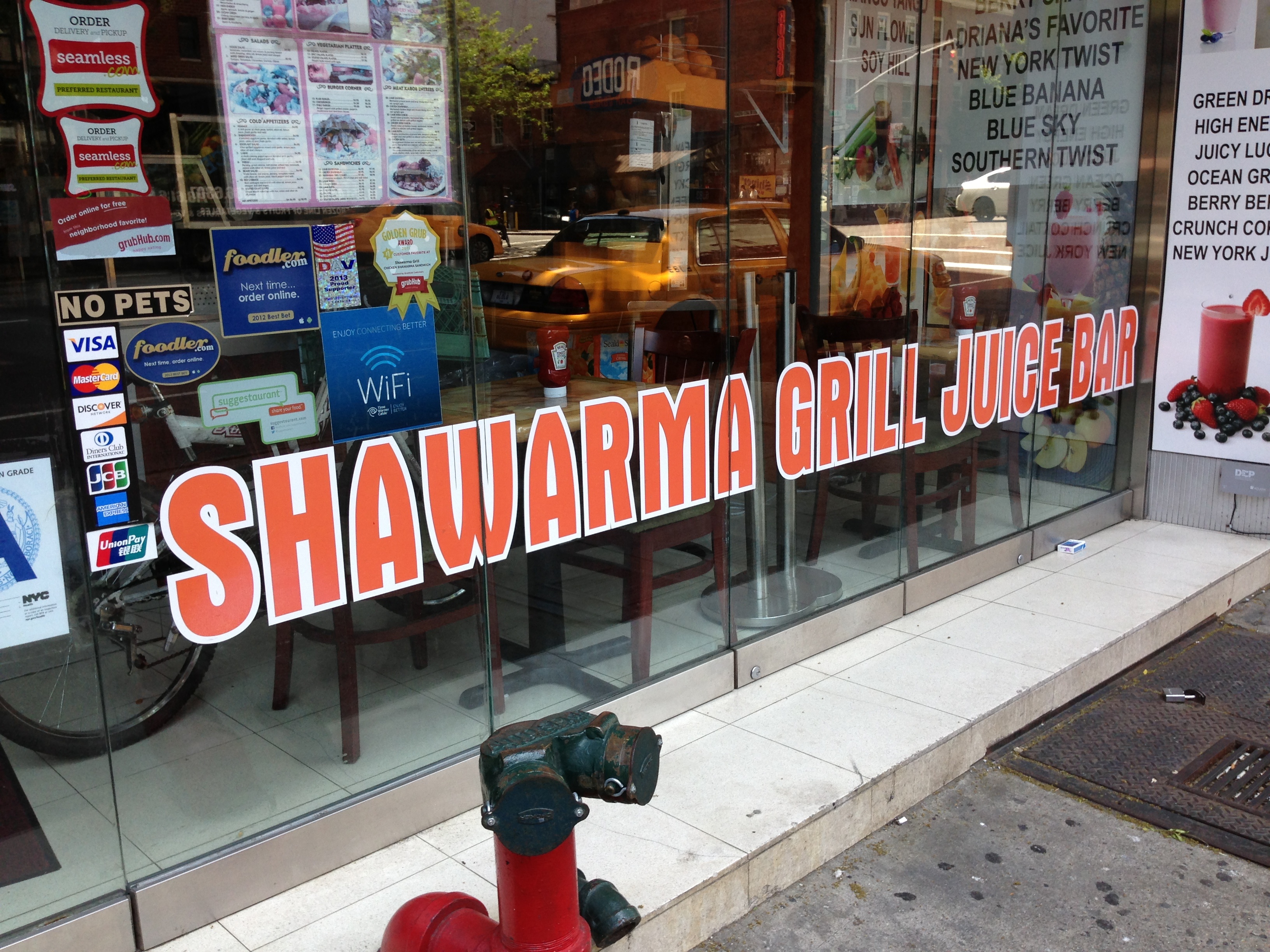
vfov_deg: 42.9
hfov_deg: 55.4
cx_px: 635
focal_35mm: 33
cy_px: 476
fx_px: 1211
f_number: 2.4
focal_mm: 4.13
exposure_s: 1/125
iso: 50
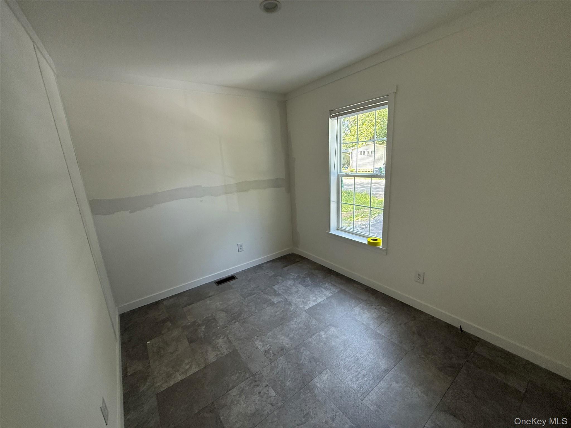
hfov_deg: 102.1
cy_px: 214
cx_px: 286
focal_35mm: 14
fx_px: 231
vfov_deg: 85.7
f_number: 2.2
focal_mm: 2.22
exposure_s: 1/99
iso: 200
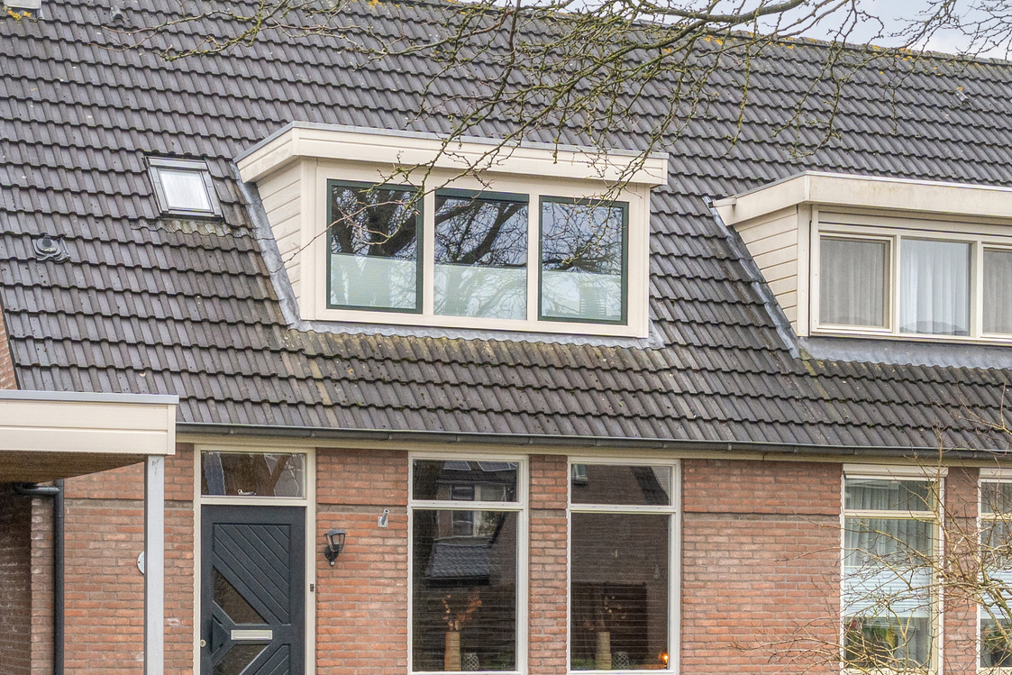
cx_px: 419
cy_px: 458
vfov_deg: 18.1
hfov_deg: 26.9
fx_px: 2108
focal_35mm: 75
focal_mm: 26
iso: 1000
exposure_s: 1/125
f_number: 7.1
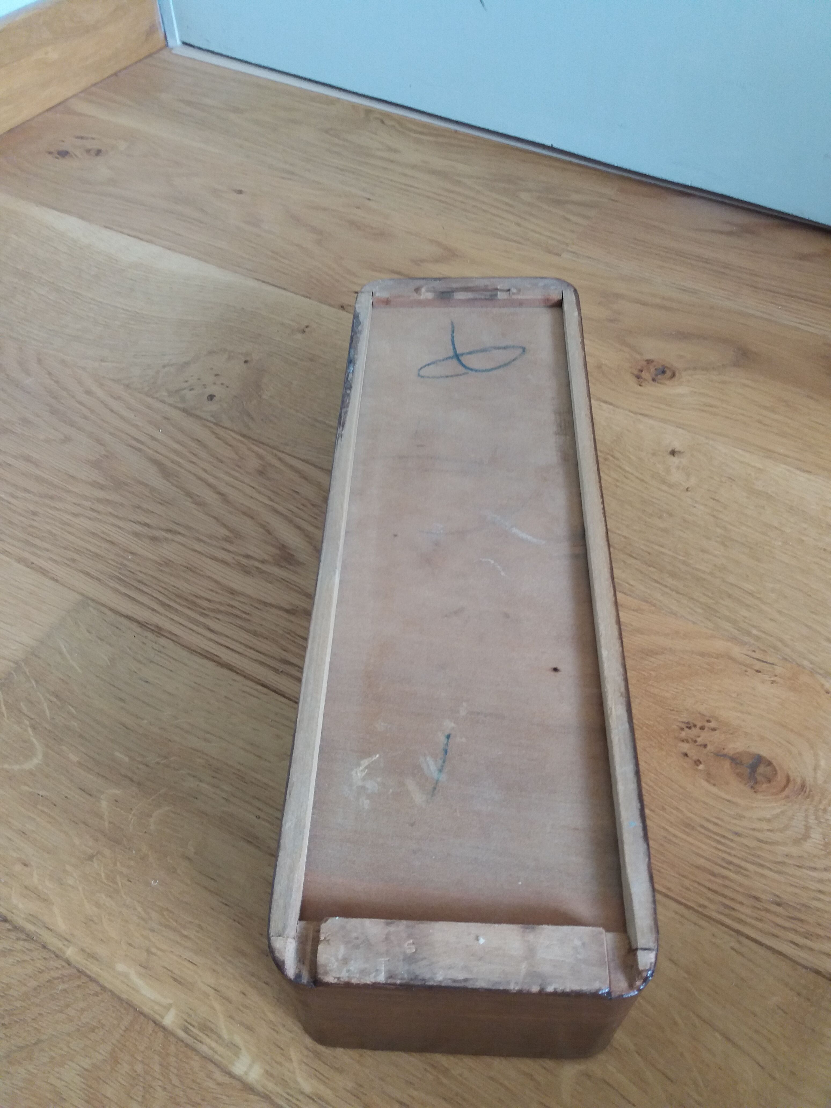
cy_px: 554
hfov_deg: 49.7
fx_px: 896
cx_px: 416
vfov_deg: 63.4
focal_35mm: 28
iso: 100
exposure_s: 1/33
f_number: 1.9
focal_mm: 3.7
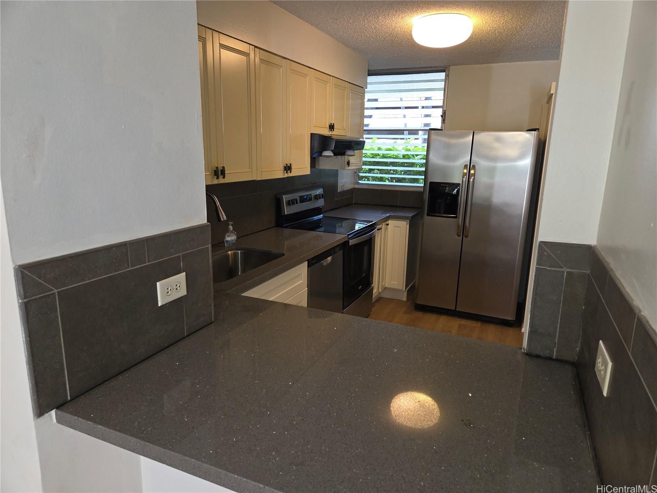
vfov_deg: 58.9
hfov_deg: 73.9
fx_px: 437
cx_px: 328
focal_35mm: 23
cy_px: 246
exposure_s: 1/60
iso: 100
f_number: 1.8
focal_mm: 5.4
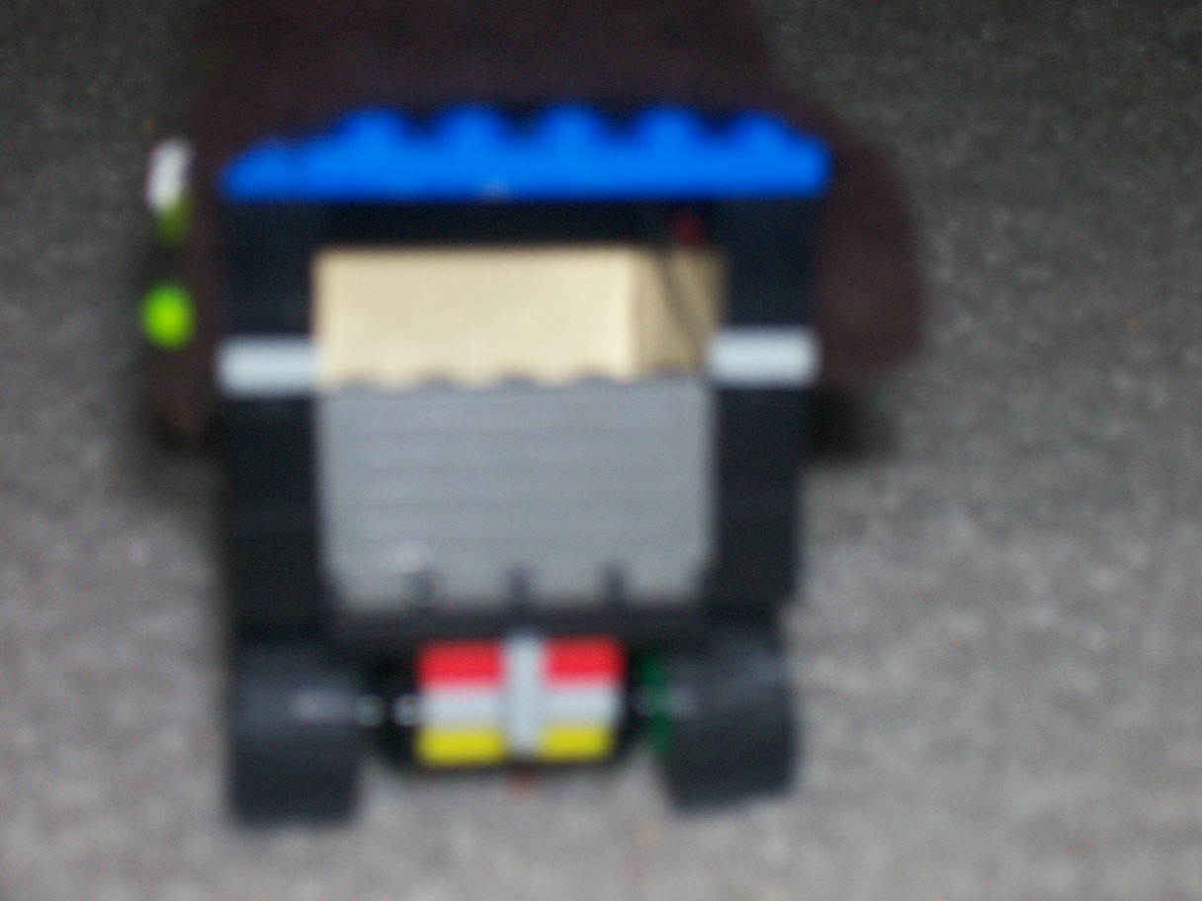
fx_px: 3542
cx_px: 601
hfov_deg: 19.3
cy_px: 450
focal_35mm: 102
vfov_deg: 14.5
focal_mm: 16.8
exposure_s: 1/157
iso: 140
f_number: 4.6
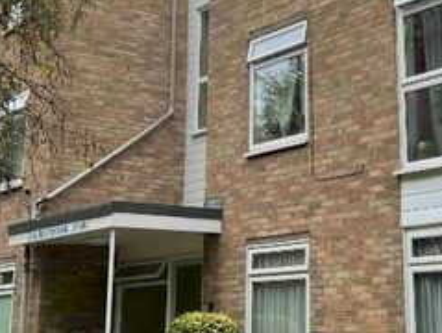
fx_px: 972
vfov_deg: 19.2
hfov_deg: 25.5
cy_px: 68
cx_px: 303
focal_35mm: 76
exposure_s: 1/666
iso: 50
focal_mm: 5.7
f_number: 1.5
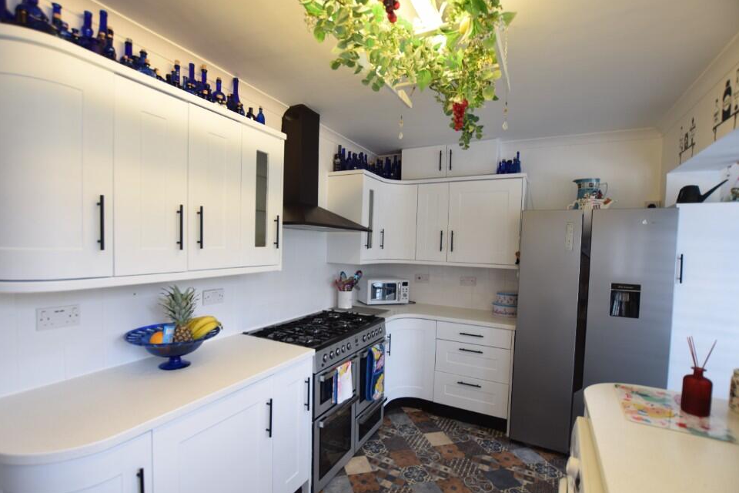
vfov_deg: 73.7
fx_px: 328
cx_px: 354
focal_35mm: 16
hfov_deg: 96.7
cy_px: 260
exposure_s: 1/8
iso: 100
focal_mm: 10
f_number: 3.5
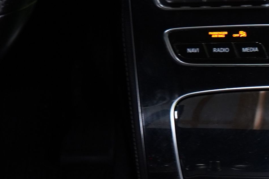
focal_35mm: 178
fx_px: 1330
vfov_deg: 7.7
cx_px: 293
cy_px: 131
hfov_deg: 11.4
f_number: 5.6
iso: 400
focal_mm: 28
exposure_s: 1/8
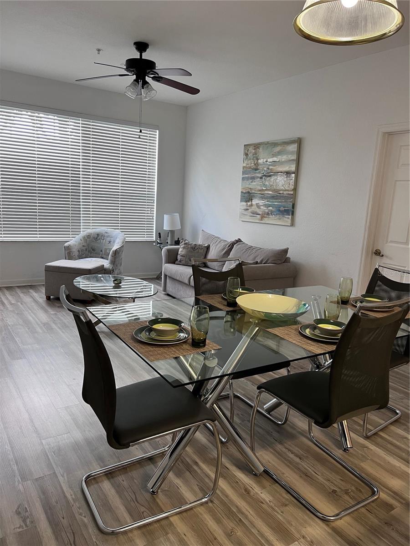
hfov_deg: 53.1
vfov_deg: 67.3
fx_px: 411
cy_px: 273
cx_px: 205
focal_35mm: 26
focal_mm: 5.7
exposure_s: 1/60
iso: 80
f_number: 1.5
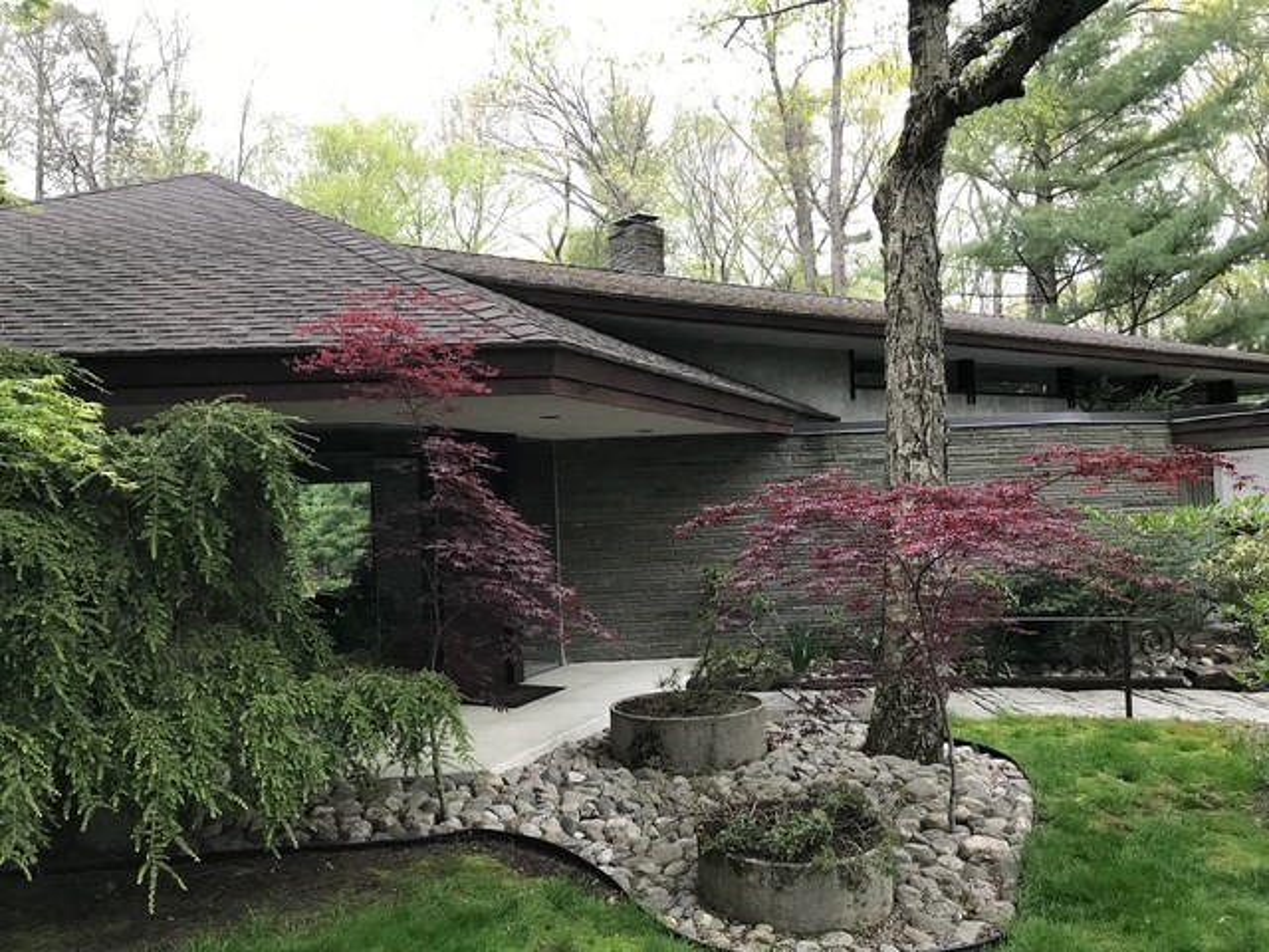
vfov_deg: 49.7
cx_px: 634
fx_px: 1026
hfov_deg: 63.4
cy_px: 476
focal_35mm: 28
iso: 40
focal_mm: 3.99
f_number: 1.8
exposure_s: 1/24
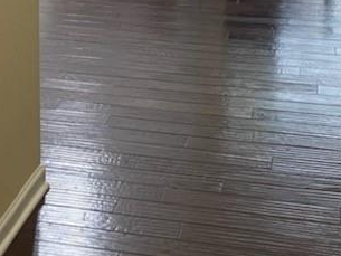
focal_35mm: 109
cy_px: -183
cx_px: -67
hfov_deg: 17.2
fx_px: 1074
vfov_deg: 12.6
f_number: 1.8
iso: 125
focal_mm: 4.25
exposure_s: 1/60
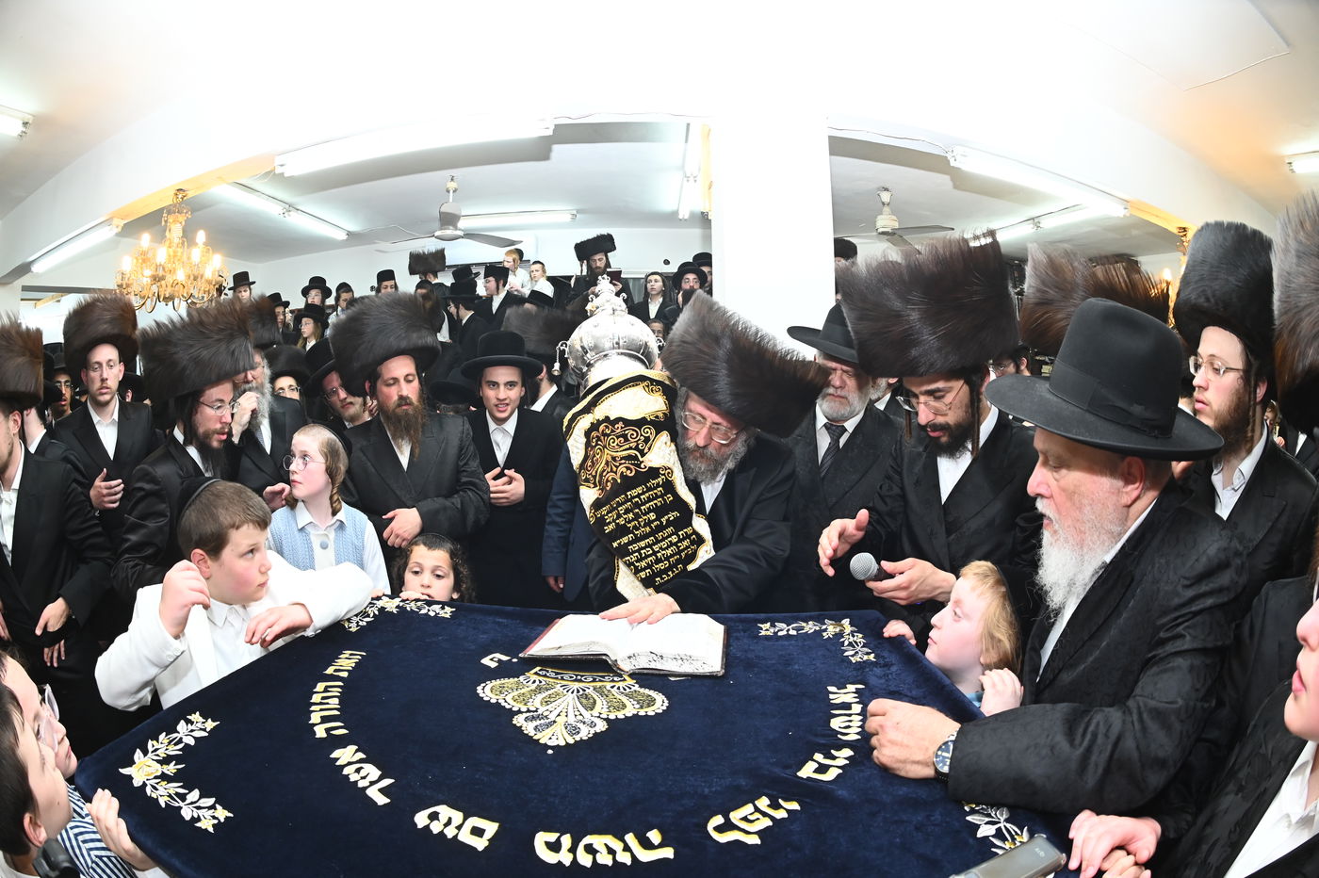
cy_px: 439
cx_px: 660
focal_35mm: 16
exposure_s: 1/160
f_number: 8
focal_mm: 16
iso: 1600
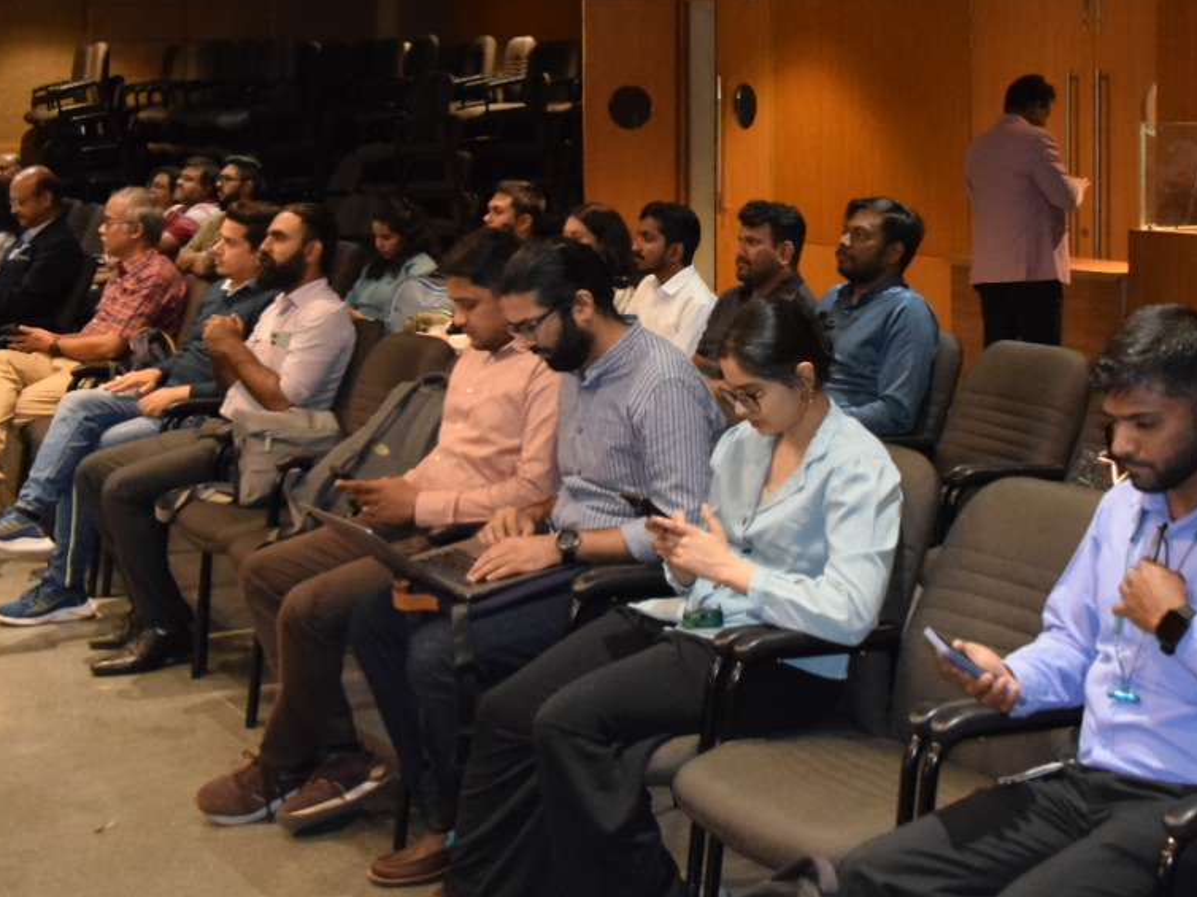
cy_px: 156
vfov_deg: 23.2
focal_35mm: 62
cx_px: 864
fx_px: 2143
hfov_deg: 30.8
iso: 3200
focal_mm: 20
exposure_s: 1/60
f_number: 3.8
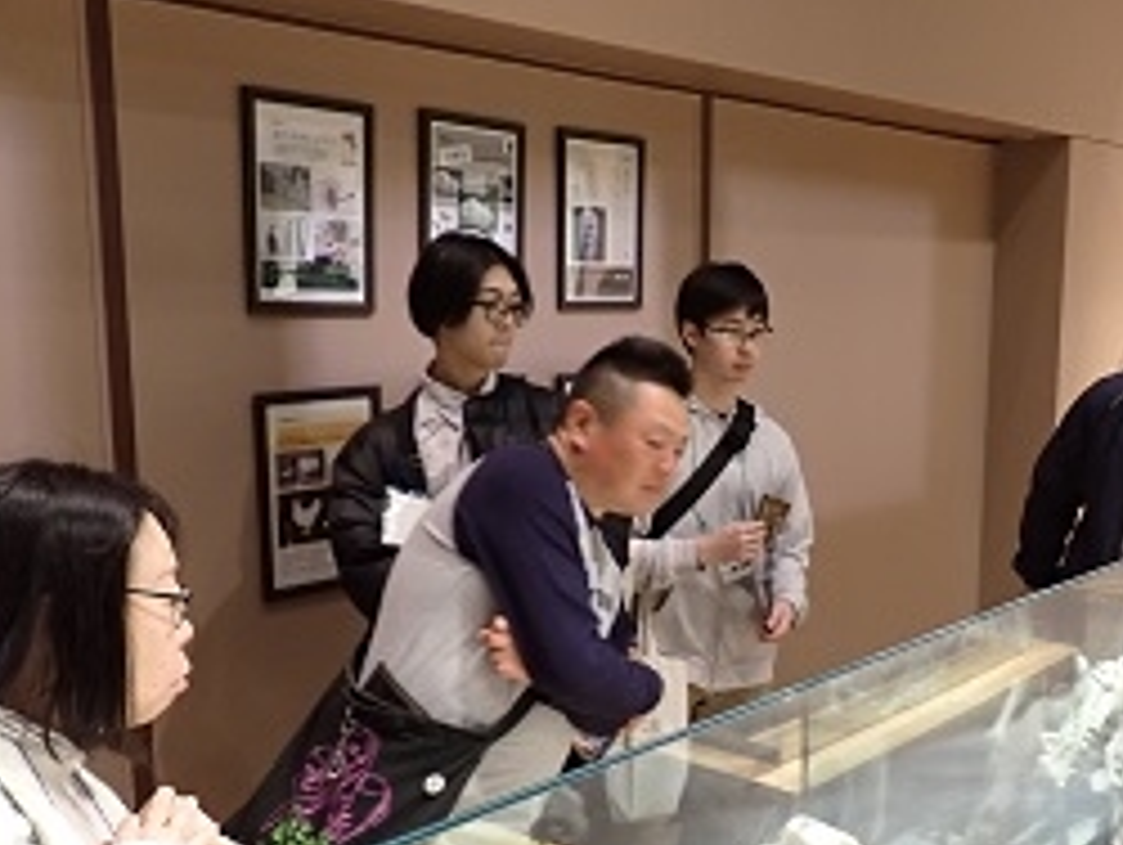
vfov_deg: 34.1
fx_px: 1364
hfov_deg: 44.7
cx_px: 633
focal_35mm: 42
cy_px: 560
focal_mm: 4.5
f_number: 2
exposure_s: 1/30
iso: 400
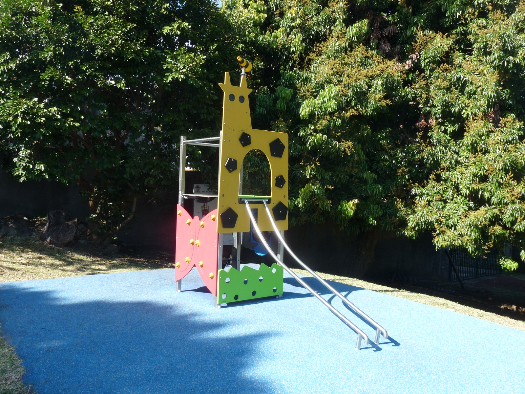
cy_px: 197
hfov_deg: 58.4
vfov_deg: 45.4
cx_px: 262
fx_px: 470
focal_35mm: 31
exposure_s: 1/125
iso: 100
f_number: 5
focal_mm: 5.4
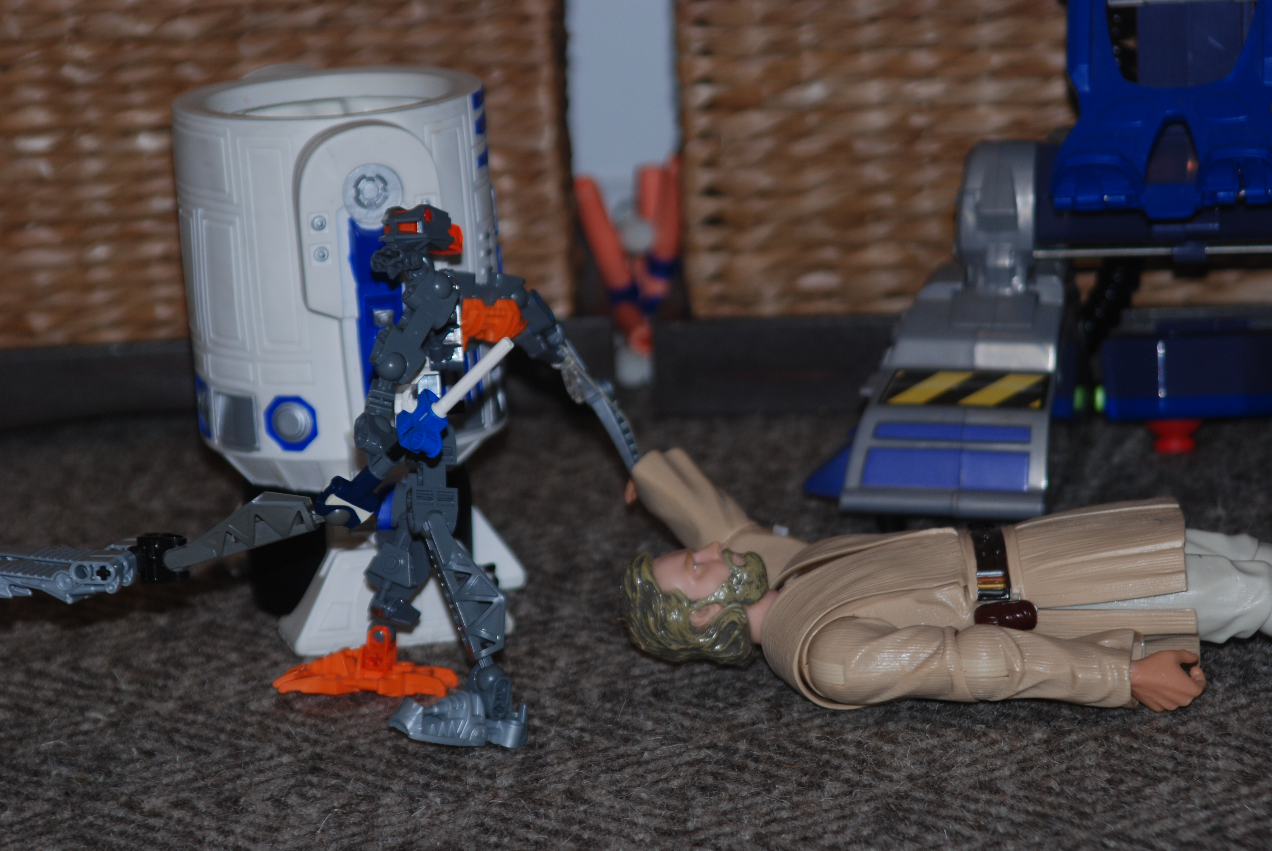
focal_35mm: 168
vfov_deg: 8.2
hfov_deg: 12.2
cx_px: 636
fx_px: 5943
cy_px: 426
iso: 200
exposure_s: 1/60
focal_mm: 112
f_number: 5.6
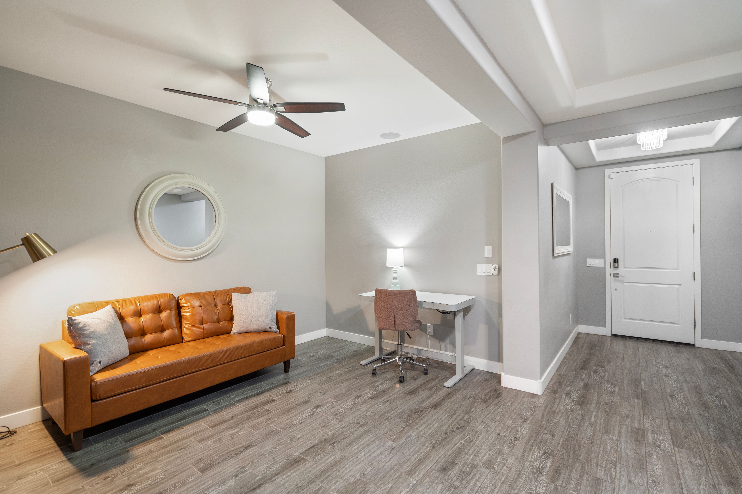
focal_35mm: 16
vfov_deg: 73.7
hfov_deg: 96.8
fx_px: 330
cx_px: 371
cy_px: 247
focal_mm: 16
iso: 320
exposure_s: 1/15
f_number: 4
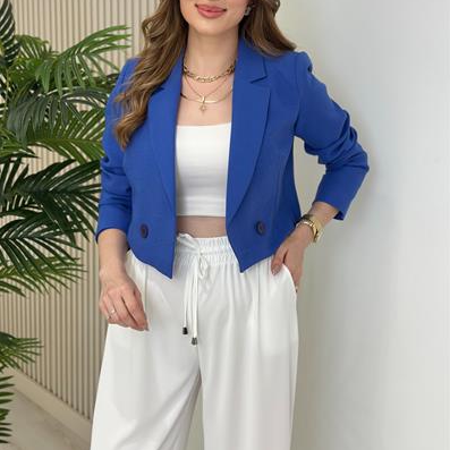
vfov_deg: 29.9
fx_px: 838
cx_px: 226
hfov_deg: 30.0
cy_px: 168
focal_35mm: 57
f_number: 1.78
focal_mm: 6.86
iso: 80
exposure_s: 1/251
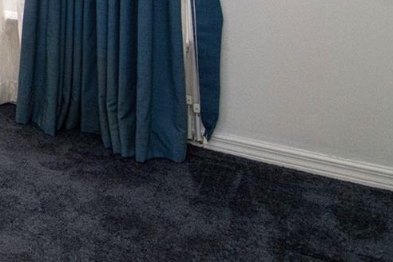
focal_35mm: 54
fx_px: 585
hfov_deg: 26.6
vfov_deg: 20.7
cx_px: -199
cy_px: -154
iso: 500
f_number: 8
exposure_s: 1/250
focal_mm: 11
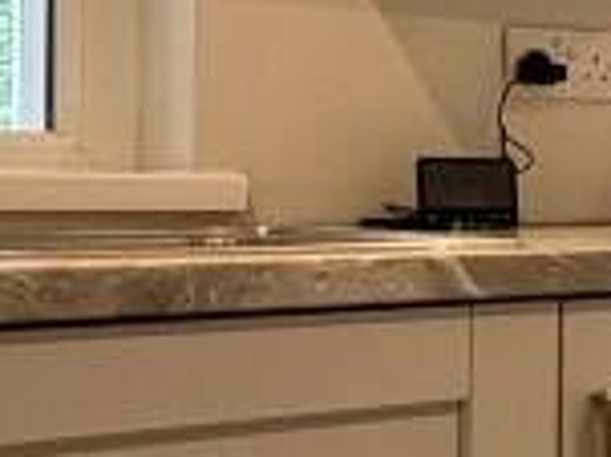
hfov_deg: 16.1
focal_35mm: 95
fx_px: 1675
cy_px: 174
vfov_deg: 15.5
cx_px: 1222
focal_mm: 2.22
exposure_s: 1/88
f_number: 2.2
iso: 250
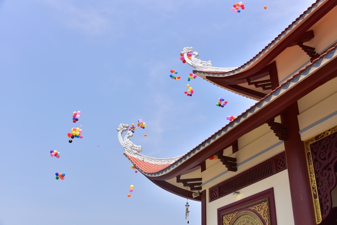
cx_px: 168
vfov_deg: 35.1
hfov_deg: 50.7
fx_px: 356
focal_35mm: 38
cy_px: 112
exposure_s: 1/800
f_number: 7.1
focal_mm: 38
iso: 200
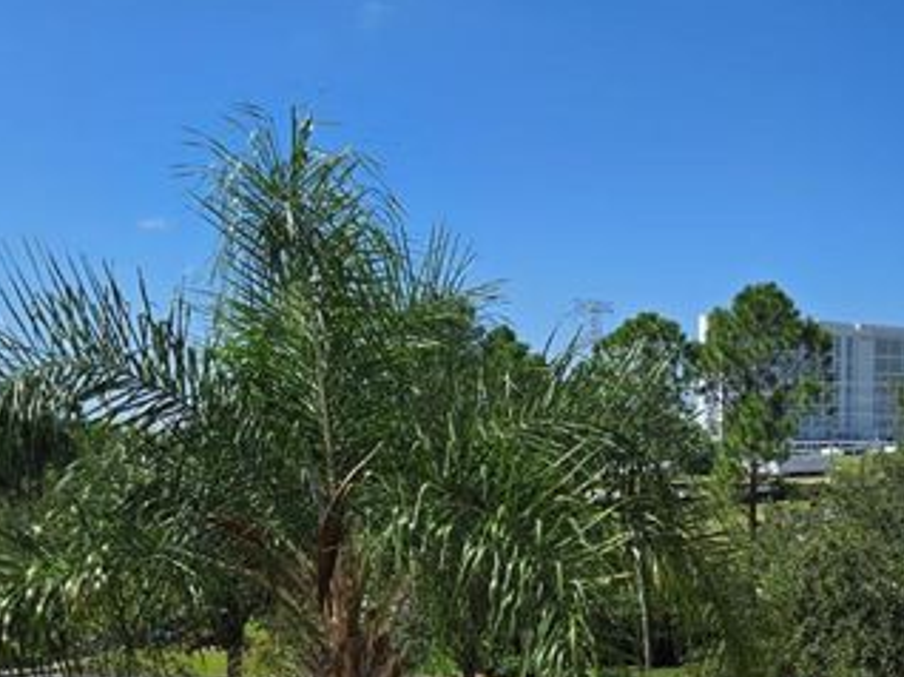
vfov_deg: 27.2
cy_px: 643
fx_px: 1331
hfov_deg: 36.9
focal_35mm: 51
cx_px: 638
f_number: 1.8
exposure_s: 1/2497
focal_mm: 5.4
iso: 25
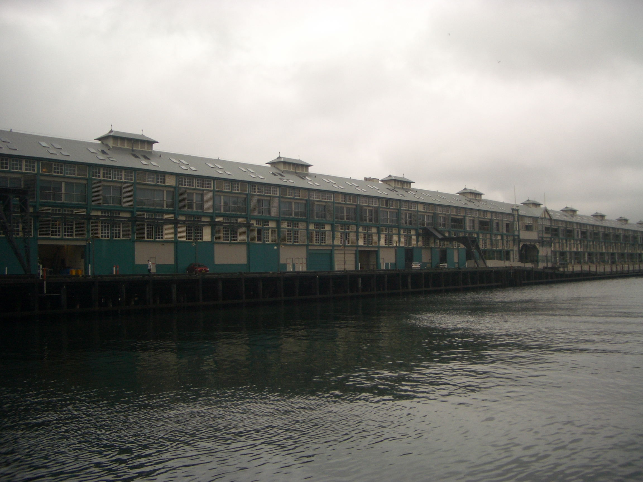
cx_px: 322
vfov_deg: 40.7
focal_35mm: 35
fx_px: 650
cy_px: 241
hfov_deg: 52.6
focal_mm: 5.8
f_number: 2.6
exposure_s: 1/250
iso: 50
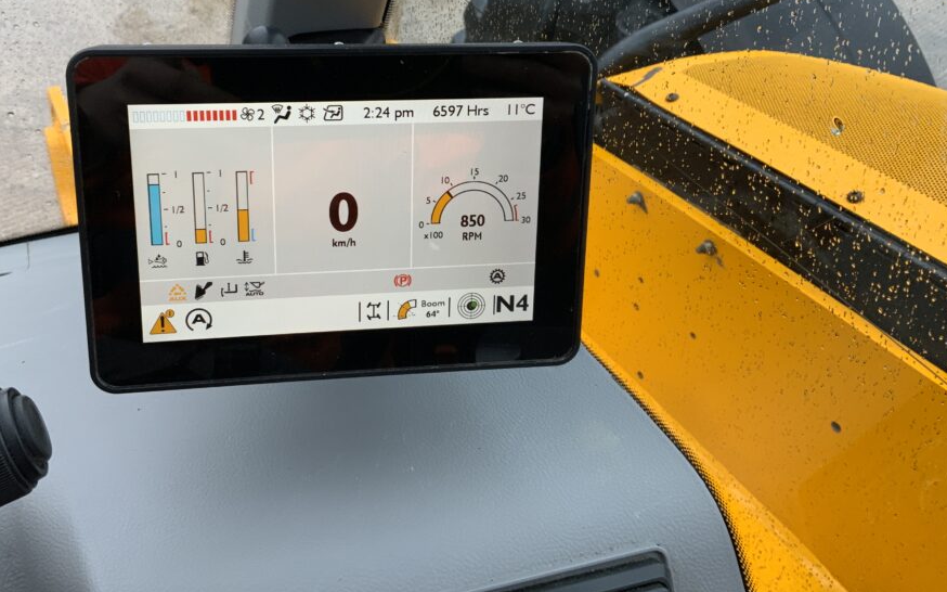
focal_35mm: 36
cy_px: 178
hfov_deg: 53.8
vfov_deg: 34.8
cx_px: 398
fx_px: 929
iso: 64
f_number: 1.8
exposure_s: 1/122
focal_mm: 3
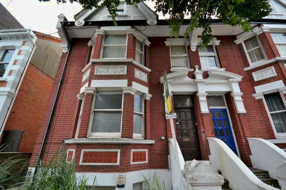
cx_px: 143
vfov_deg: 77.3
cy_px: 95
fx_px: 119
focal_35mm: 15
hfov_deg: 100.4
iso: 220
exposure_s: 1/125
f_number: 5.6
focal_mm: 10
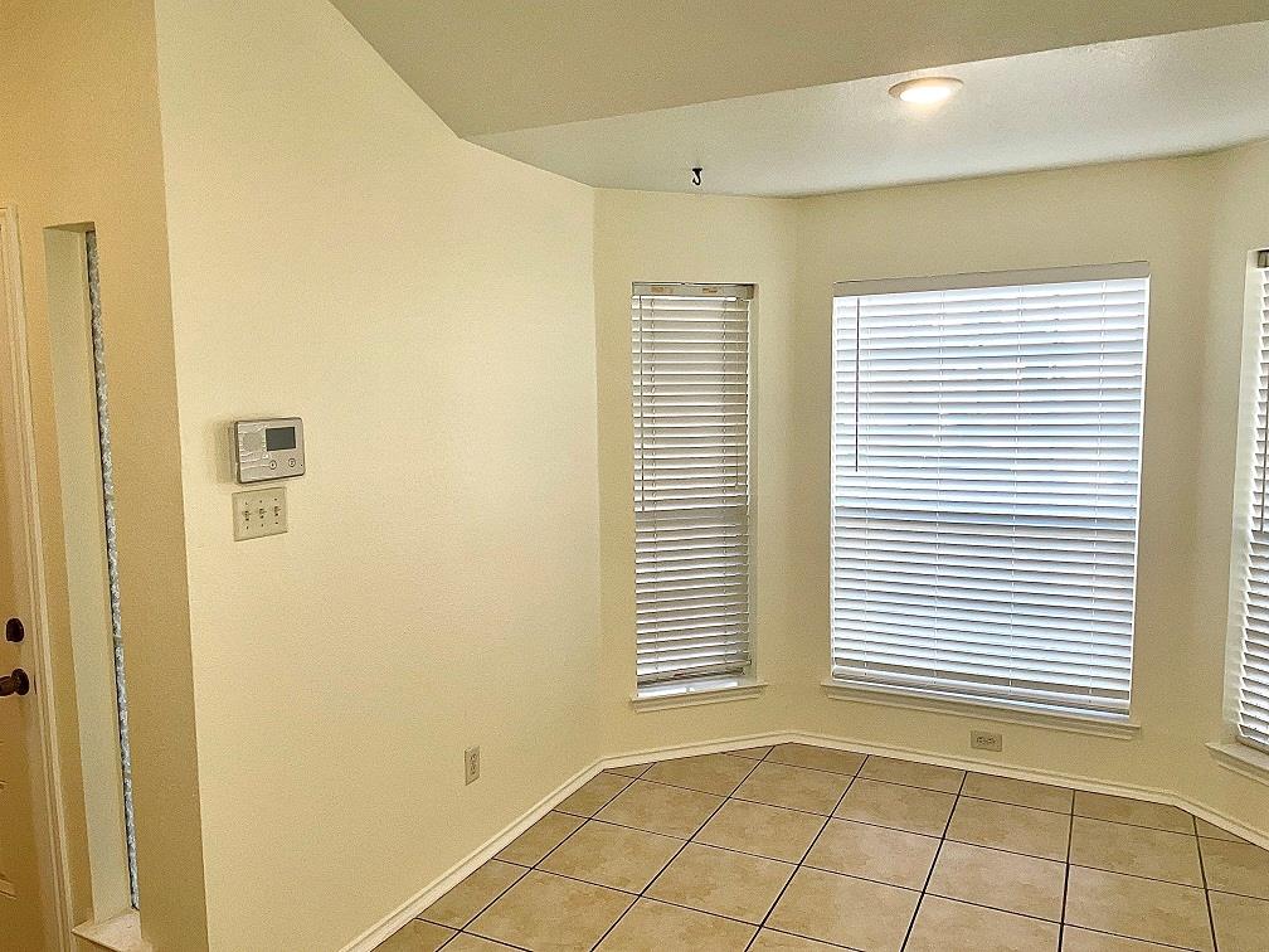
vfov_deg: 53.1
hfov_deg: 67.3
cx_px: 634
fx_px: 953
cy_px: 476
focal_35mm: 26
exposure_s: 1/201
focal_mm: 4.2
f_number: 1.6
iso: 32
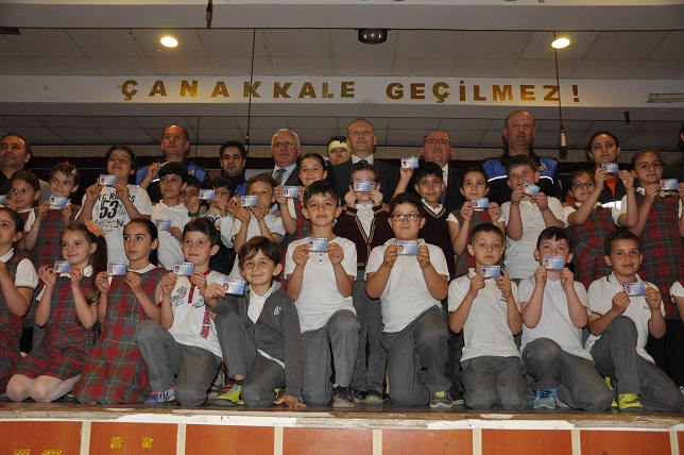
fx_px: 626
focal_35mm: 33
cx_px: 342
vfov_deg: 39.9
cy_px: 228
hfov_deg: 57.3
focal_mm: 22
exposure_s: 1/60
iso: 800
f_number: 3.8
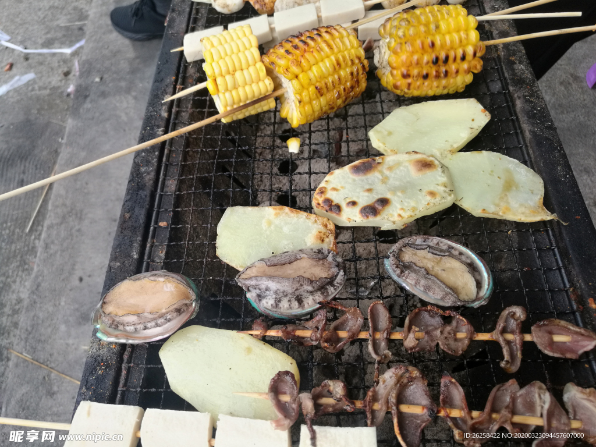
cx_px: 298
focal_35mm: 27
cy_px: 224
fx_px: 465
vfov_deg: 51.4
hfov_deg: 65.3
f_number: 2
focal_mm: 4.04
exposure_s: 1/100
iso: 64
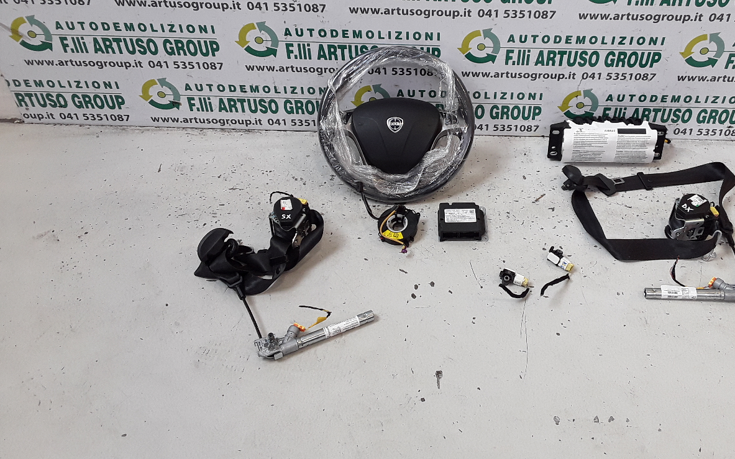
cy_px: 180
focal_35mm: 40
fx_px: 801
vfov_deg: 31.9
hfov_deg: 49.0
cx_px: 444
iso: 116
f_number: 2.2
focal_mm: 3.3
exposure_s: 1/50
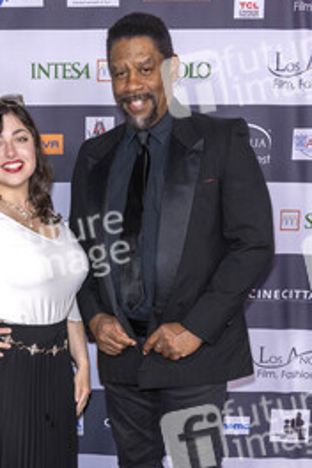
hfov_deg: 26.4
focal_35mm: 51
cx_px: 90
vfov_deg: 38.2
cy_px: 342
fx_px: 660
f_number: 5.6
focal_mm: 33.5
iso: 800
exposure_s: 1/200
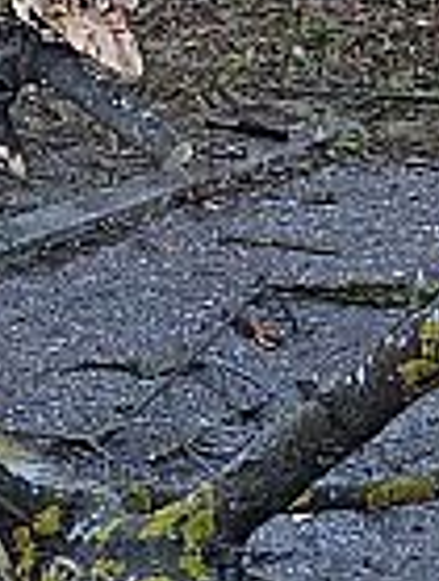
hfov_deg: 8.7
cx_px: -171
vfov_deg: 11.7
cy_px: 188
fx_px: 2845
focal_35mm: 169
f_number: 1.8
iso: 80
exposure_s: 1/1844
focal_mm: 5.4
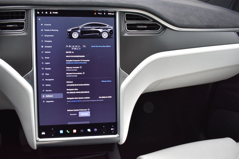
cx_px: 120
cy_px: 80
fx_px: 219
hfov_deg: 57.2
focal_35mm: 33
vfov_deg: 39.9
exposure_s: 1/80
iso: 400
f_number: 4.5
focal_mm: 22
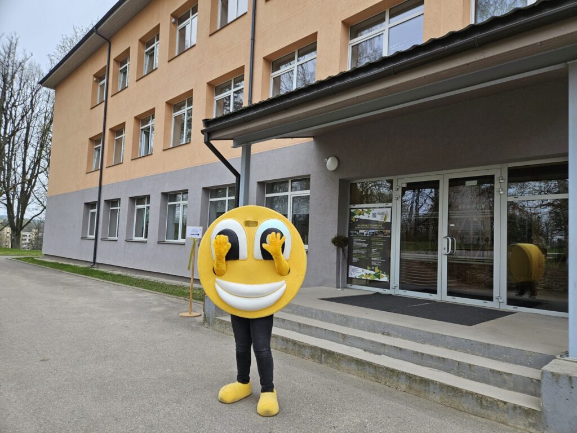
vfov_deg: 58.9
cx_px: 288
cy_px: 216
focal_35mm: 23
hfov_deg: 73.9
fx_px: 383
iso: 32
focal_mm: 5.4
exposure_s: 1/180
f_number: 1.8
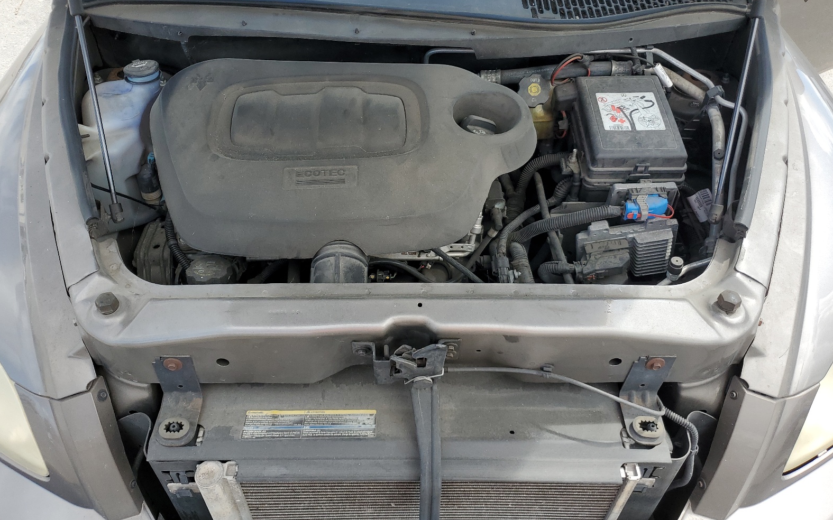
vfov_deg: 44.3
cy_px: 212
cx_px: 411
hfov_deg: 66.5
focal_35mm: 28
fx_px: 636
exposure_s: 1/769
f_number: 1.5
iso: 50
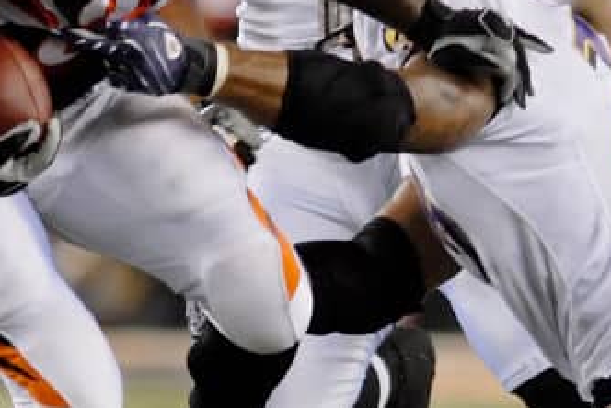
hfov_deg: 1.1
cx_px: 42
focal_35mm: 1850
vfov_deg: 0.7
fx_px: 31425
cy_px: 108
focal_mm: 400
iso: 800
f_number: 3.2
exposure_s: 1/640
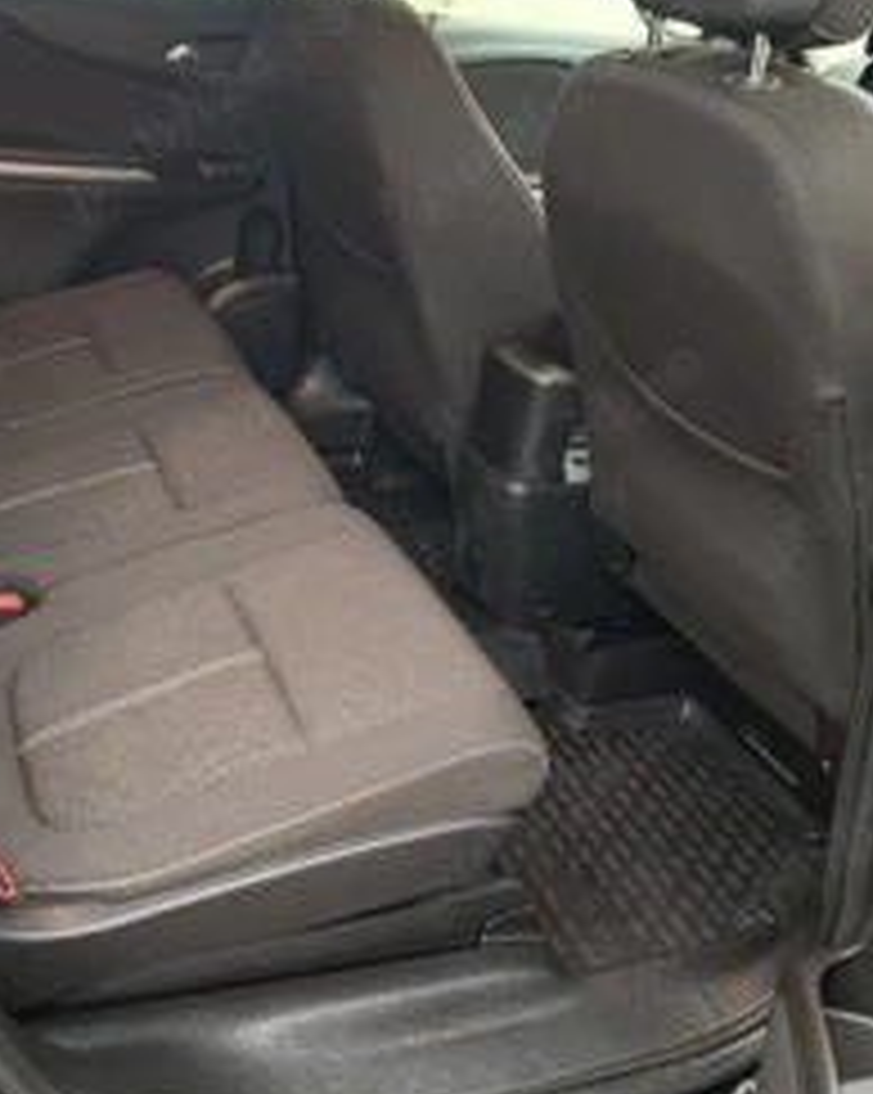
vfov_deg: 49.1
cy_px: 509
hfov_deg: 39.6
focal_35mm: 37
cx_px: 297
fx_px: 1196
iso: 400
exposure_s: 1/25
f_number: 1.8
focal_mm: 5.54
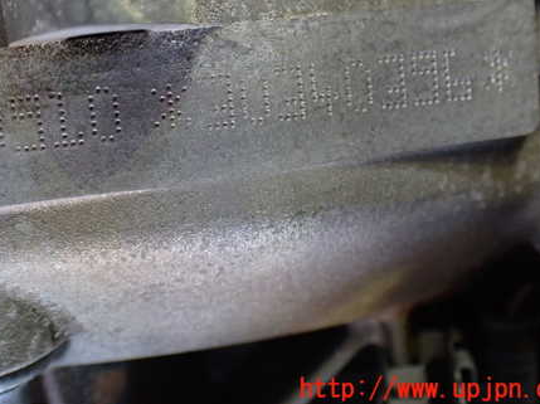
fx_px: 655
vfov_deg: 33.9
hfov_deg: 44.5
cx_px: 206
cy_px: 122
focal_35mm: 42
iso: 800
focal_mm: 5.4
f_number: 2.3
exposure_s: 1/30
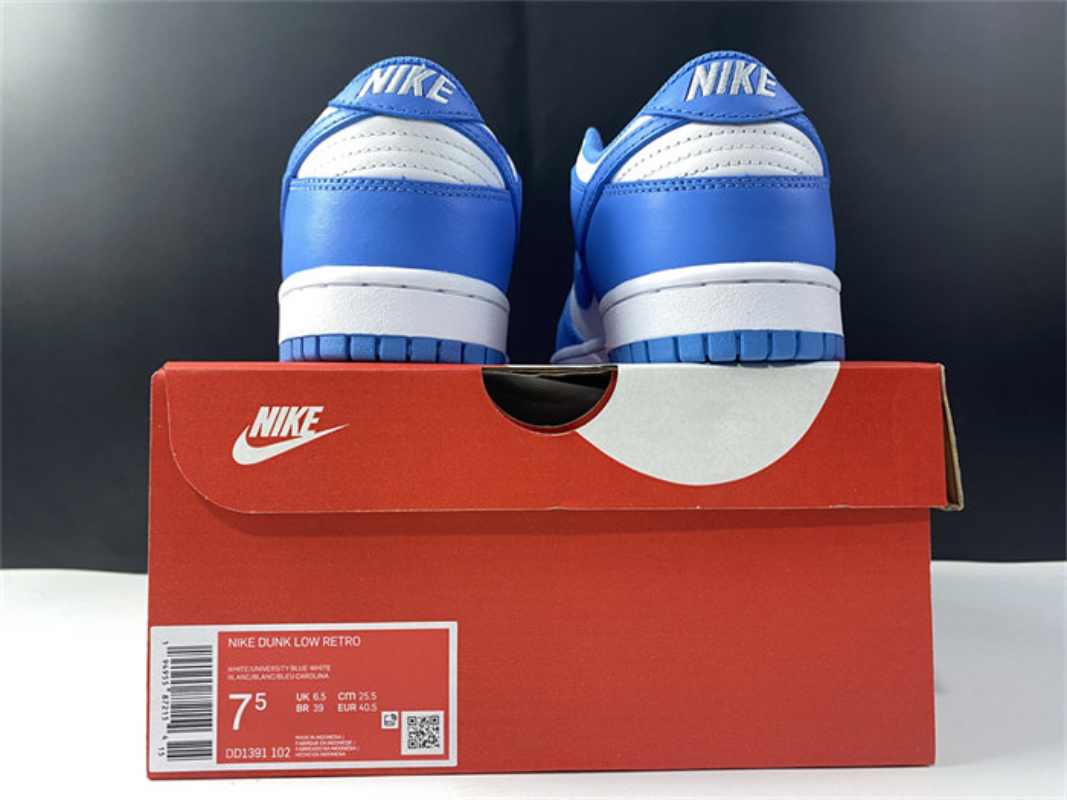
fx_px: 801
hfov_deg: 67.3
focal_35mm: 26
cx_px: 534
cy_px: 400
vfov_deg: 53.1
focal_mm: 4.25
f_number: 1.8
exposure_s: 1/50
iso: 64
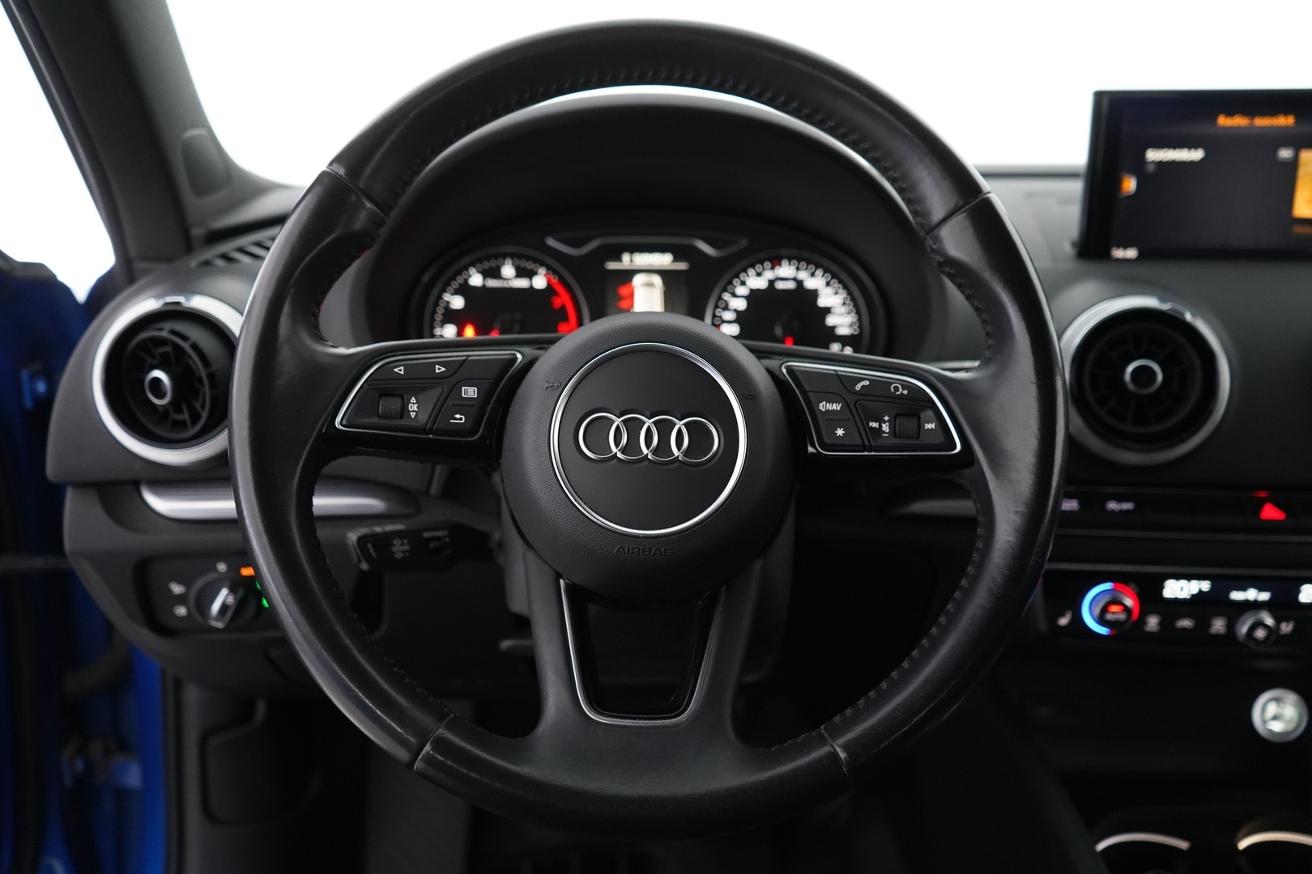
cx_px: 656
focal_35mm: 30
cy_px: 437
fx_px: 1093
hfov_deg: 61.9
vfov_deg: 43.6
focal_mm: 30
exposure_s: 1/40
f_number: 3.5
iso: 3200
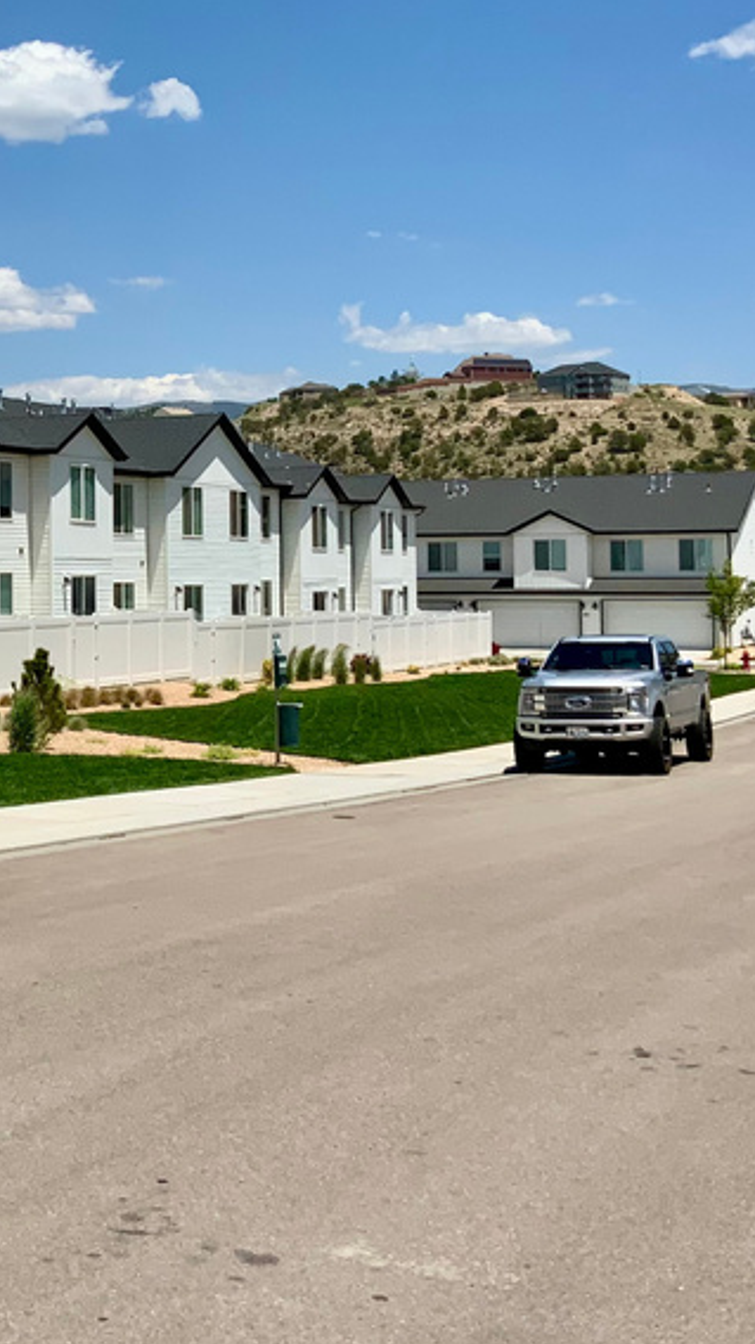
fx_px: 2031
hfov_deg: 20.3
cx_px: -26
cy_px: 502
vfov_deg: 36.4
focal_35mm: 57
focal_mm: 3
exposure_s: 1/3788
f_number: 1.8
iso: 20
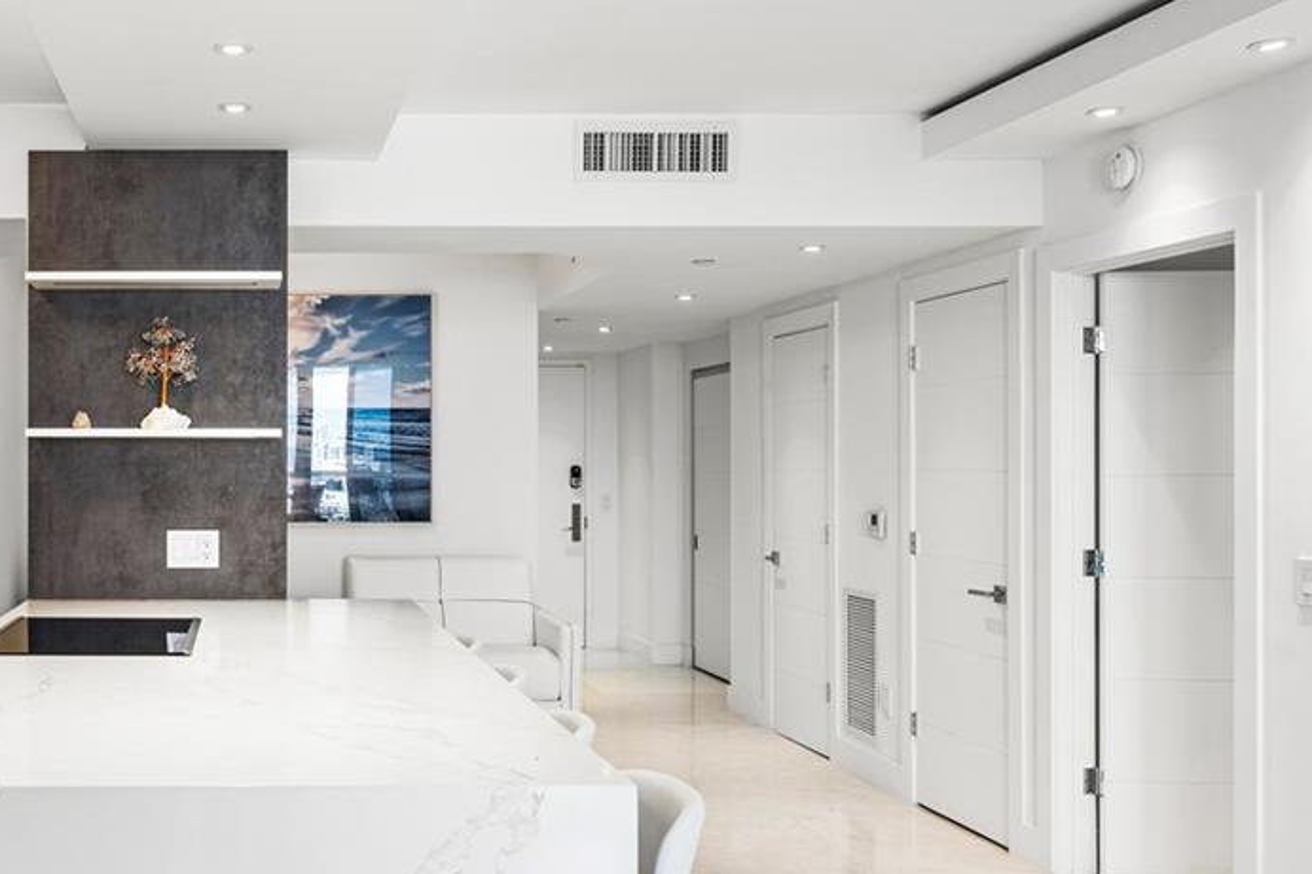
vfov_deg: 35.9
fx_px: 1348
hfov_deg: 49.0
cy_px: 463
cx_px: 265
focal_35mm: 37
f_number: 8
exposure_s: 1/20
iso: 160
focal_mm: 16
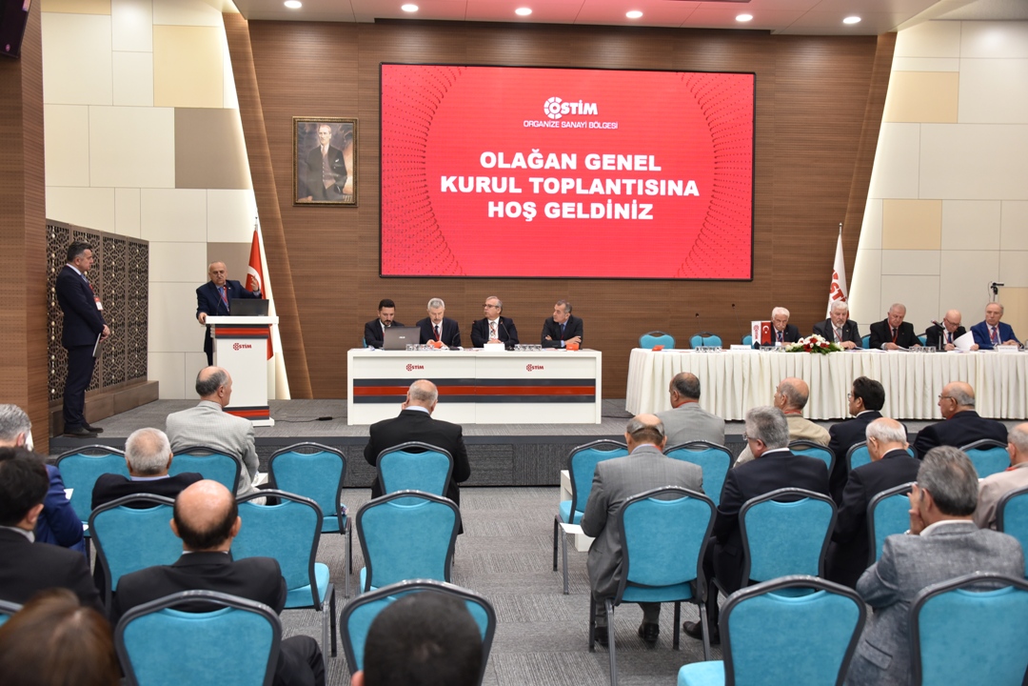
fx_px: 971
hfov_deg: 55.8
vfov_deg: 38.9
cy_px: 343
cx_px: 514
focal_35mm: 34
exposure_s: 1/125
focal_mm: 34
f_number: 4.5
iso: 1250
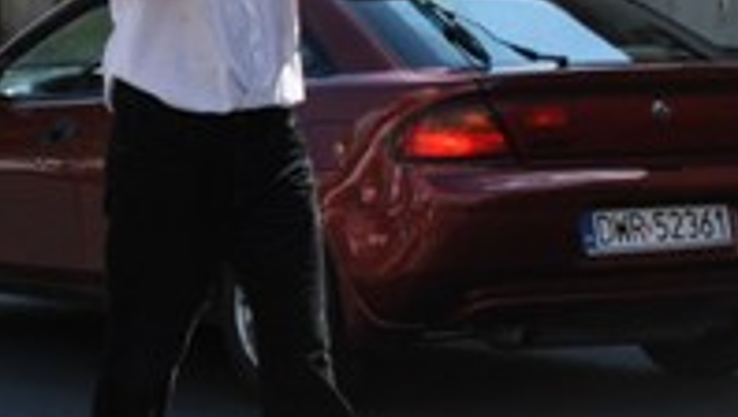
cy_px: 188
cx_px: -183
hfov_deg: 12.7
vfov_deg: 7.4
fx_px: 3233
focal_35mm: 165
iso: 100
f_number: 8
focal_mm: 26
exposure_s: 1/250
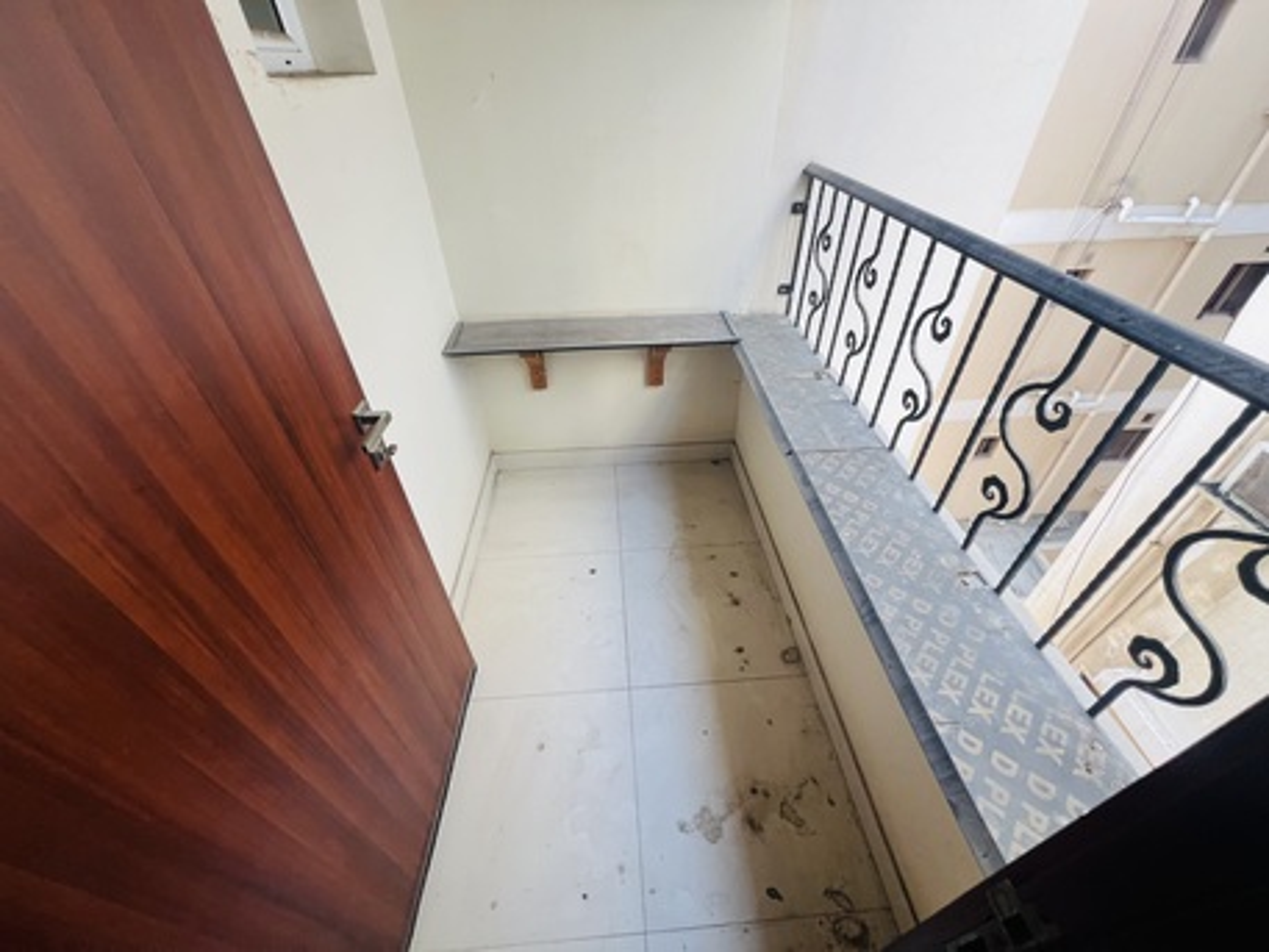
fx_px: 477
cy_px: 476
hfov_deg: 106.2
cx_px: 634
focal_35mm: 13
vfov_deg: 89.9
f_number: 1.8
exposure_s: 1/99
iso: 64
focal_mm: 1.57
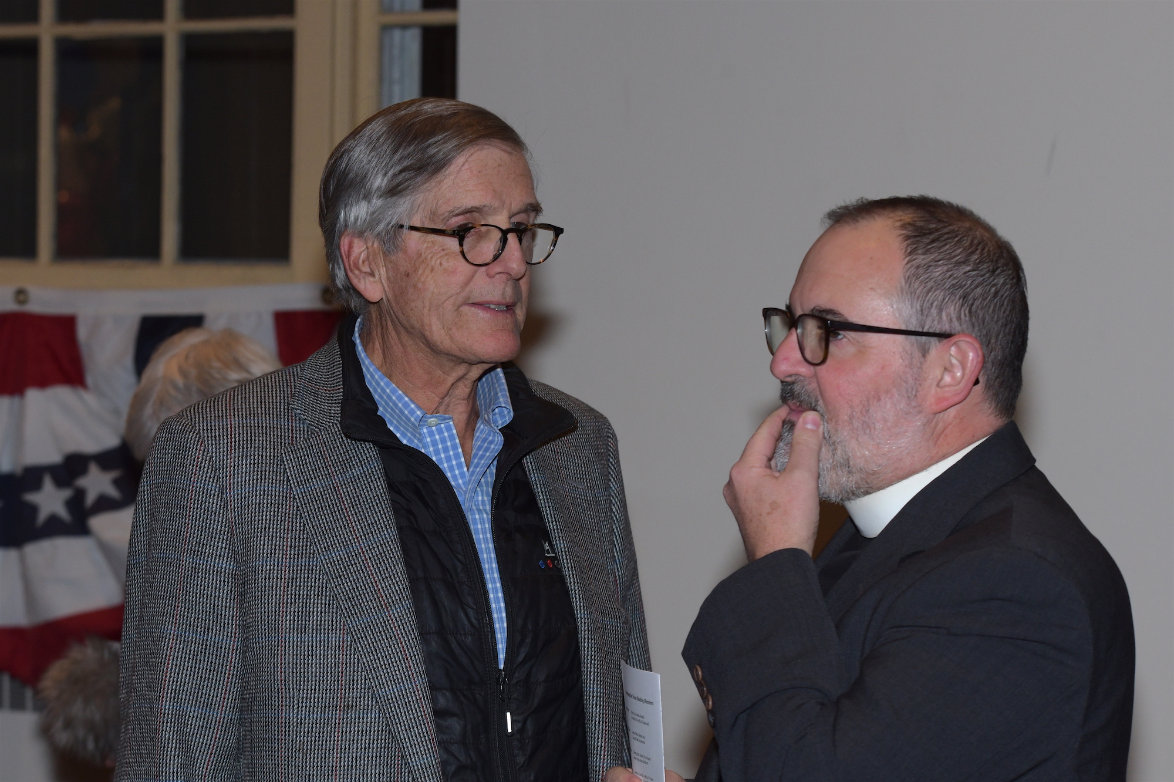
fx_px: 3097
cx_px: 587
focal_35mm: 95
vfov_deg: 14.4
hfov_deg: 21.5
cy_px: 391
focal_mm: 95
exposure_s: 1/125
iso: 1000
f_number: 7.1
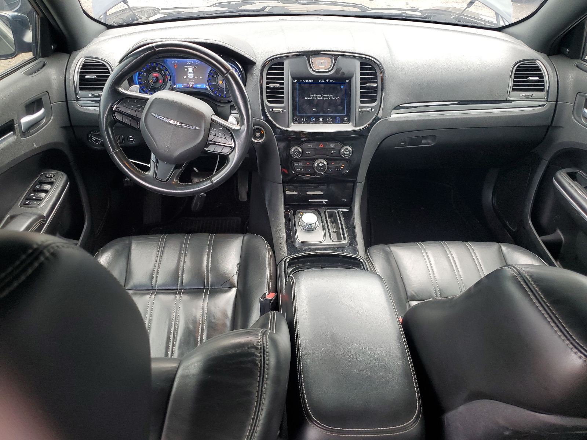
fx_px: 441
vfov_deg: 53.1
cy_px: 220
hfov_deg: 67.3
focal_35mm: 26
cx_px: 294
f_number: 1.5
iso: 80
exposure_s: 1/120
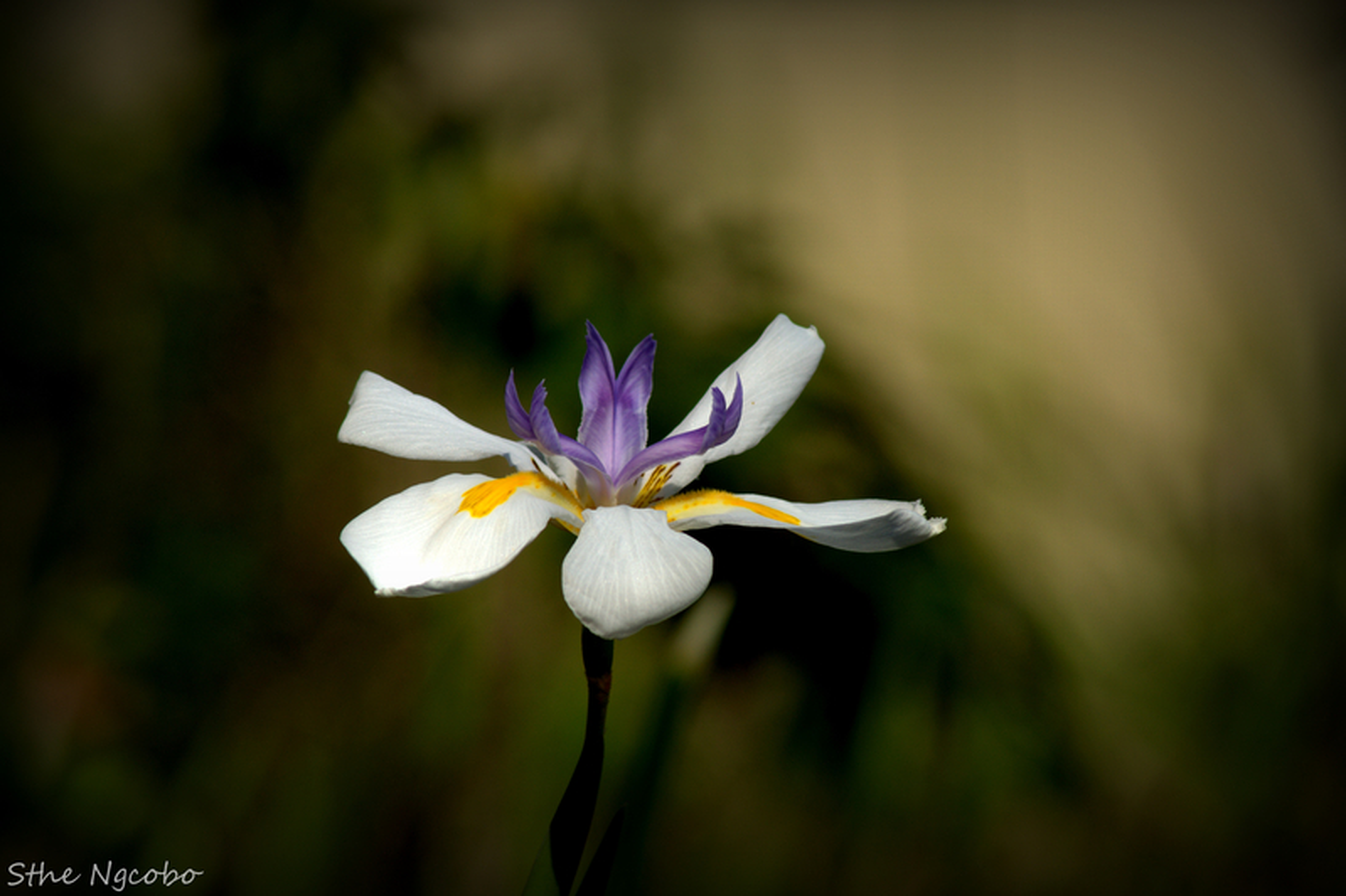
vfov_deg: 4.2
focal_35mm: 330
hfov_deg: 6.2
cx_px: 673
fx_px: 12333
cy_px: 448
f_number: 10
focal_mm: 220
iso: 200
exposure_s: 1/500
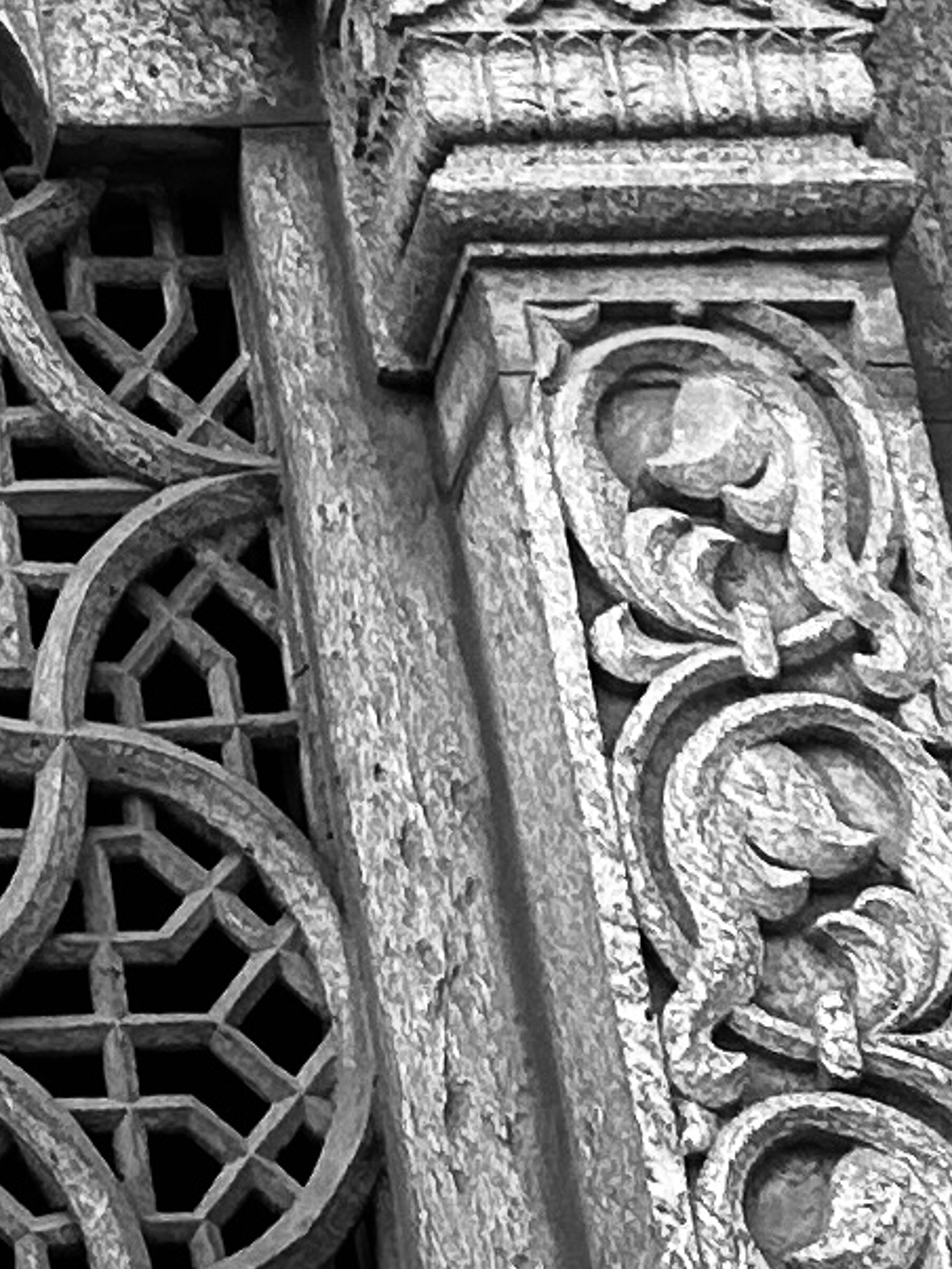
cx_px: -954
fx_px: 6376
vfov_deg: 9.7
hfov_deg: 8.1
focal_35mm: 174
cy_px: -2011
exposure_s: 1/171
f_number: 1.5
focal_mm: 5.7
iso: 40
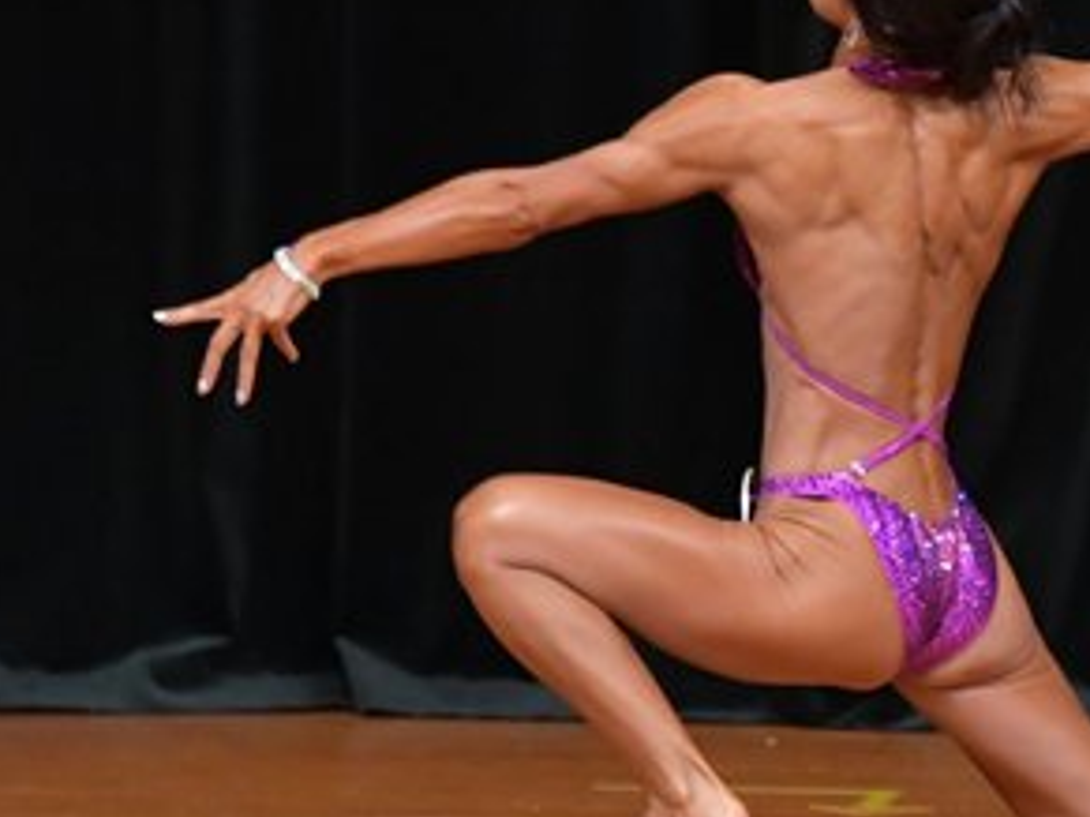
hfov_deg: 2.6
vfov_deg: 1.9
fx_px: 24205
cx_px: 1242
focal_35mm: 769
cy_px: 259
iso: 4000
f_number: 5.6
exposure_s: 1/400
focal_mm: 200
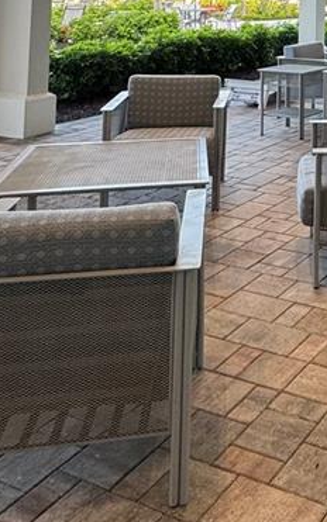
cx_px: 379
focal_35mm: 48
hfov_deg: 24.6
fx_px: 684
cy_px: -63
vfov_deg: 35.3
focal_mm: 2.22
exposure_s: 1/99
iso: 64
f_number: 2.2
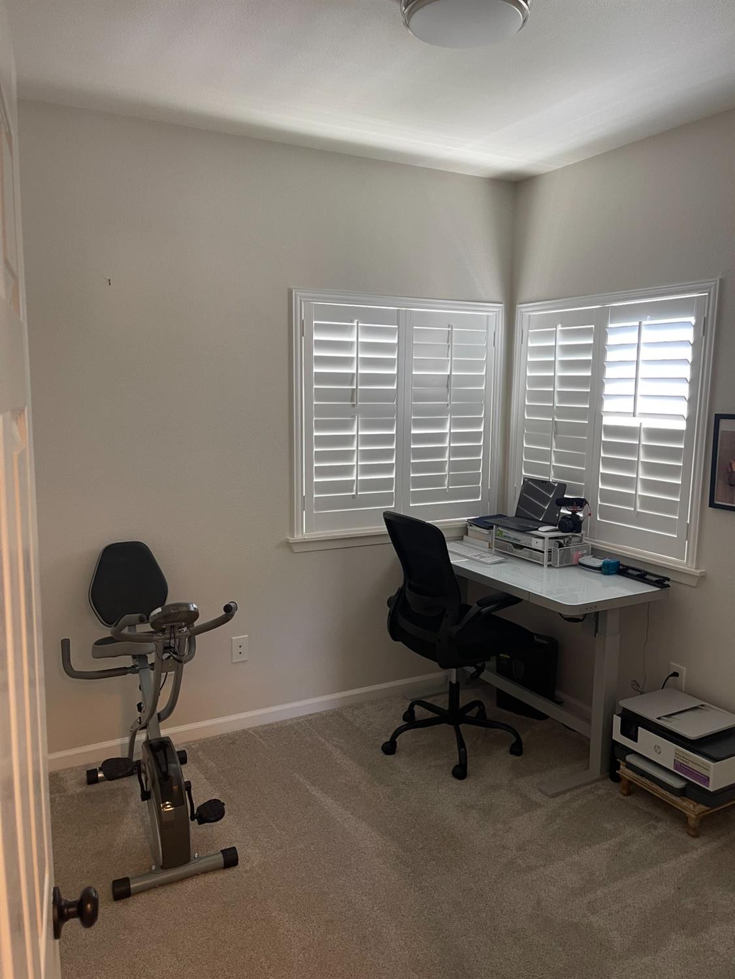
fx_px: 708
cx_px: 368
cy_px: 490
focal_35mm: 25
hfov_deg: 54.9
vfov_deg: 69.4
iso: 160
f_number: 1.6
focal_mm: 5.1
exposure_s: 1/60
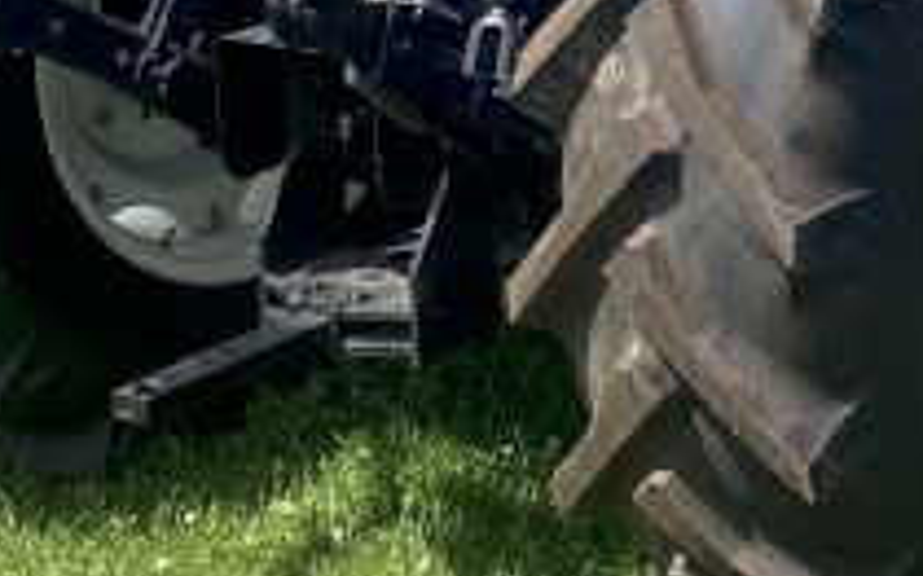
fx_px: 2640
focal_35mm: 105
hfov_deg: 19.8
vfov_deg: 12.0
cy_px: -215
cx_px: 598
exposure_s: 1/2358
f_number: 1.8
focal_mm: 4.25
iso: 32
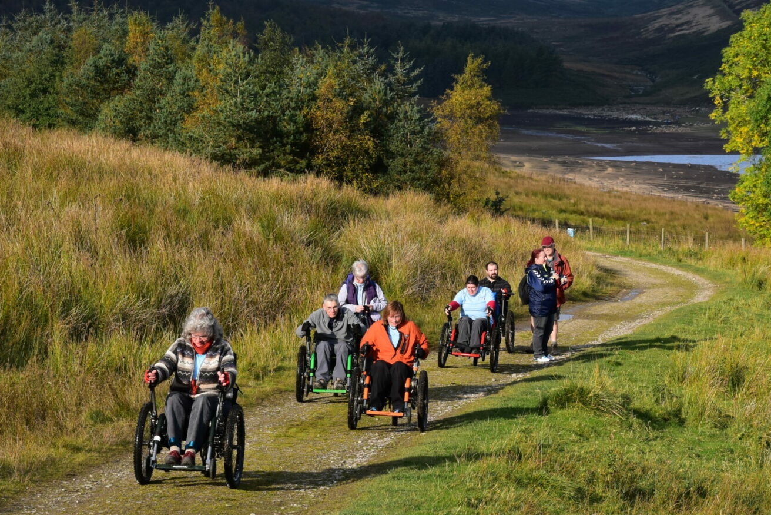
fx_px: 2694
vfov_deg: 10.9
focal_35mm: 126
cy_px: 378
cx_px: 386
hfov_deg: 16.3
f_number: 10
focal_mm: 55
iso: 400
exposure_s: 1/320
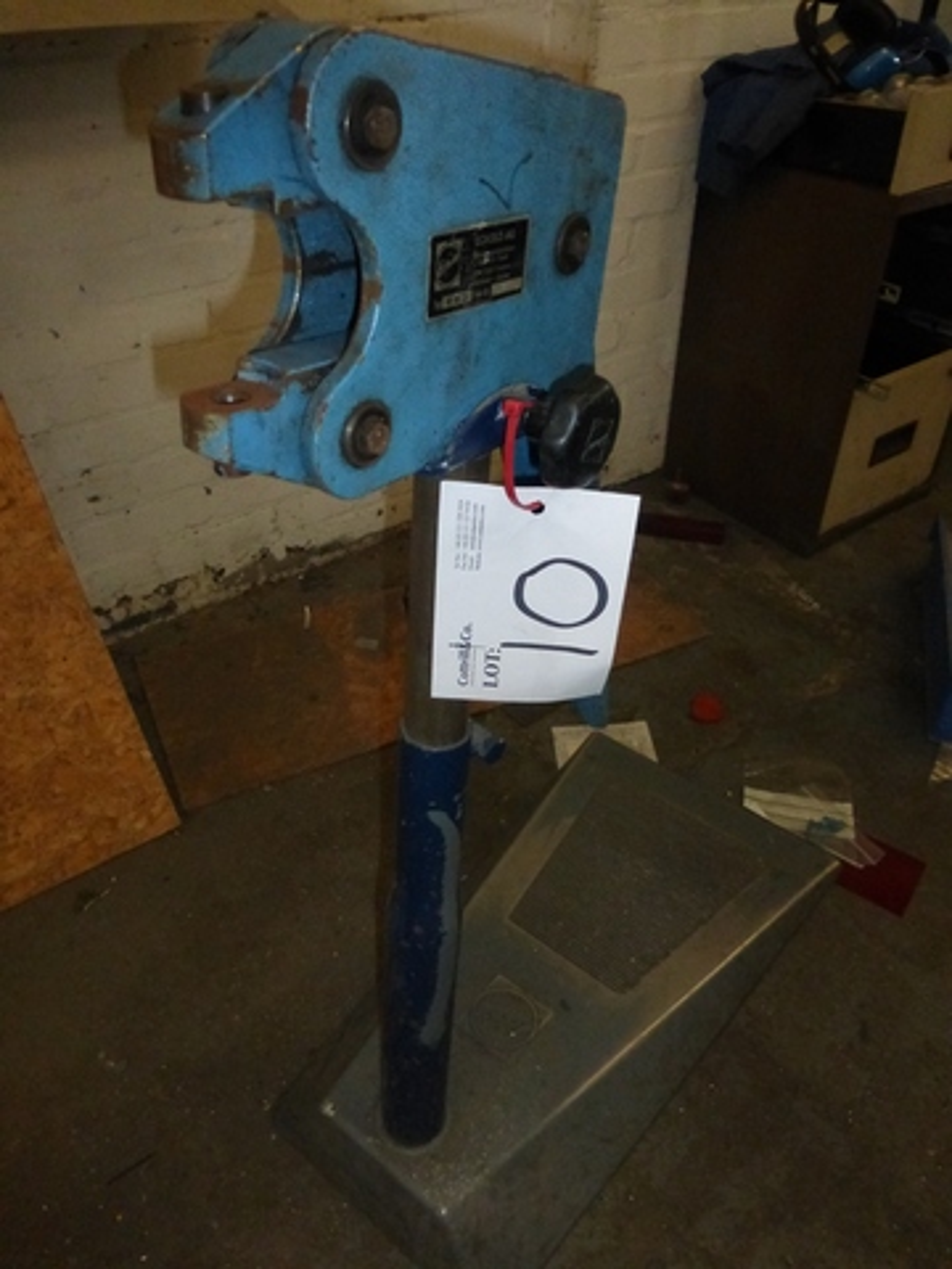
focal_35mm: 25
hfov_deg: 54.9
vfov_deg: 69.4
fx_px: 917
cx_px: 476
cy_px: 634
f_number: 3.3
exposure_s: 1/8
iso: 800
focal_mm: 4.3
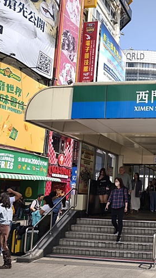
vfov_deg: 50.4
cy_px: 148
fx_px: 294
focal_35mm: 40
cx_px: 179
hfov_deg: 26.9
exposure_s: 1/951
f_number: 1.6
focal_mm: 6.57
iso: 50
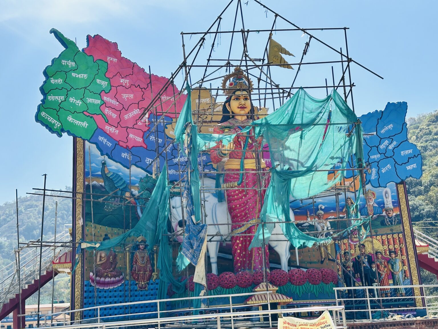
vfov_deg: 30.3
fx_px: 607
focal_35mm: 48
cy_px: 164
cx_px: 219
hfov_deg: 39.7
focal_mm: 6.86
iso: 64
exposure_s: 1/2890
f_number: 1.78
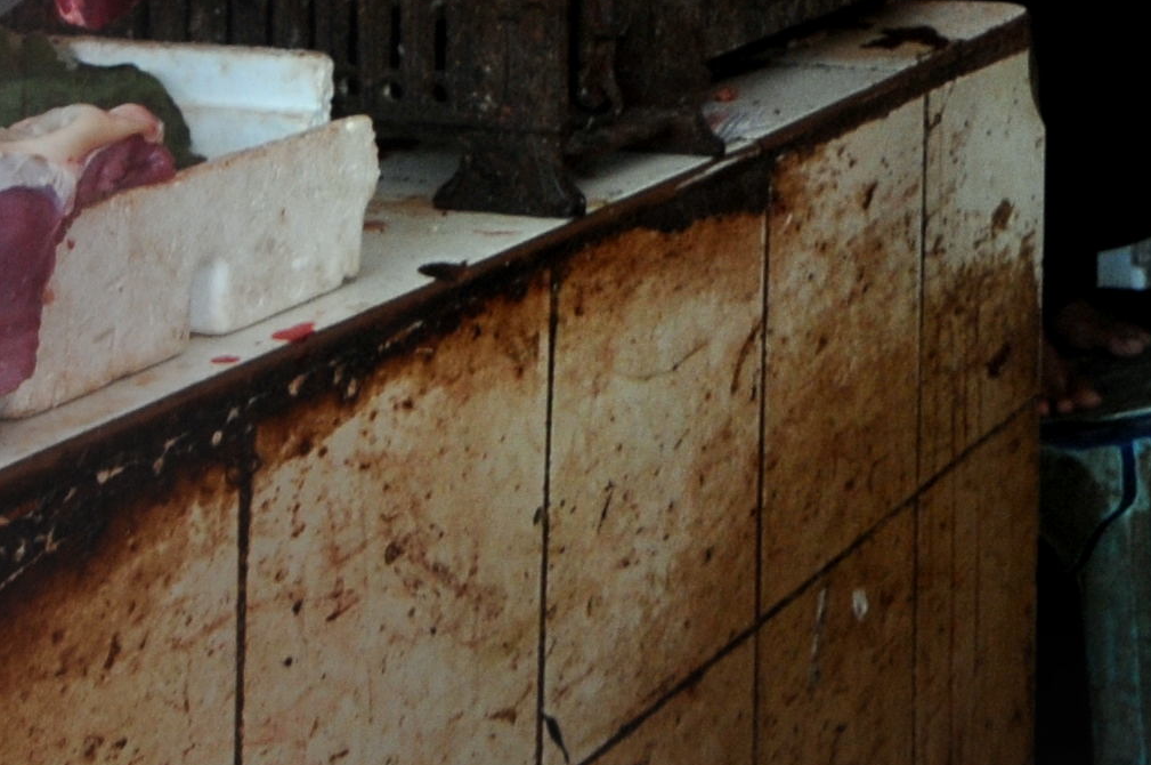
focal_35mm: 70
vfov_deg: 16.9
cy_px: -497
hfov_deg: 26.1
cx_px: 1331
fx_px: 2239
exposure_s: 1/25
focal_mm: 11
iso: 400
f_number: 4.5
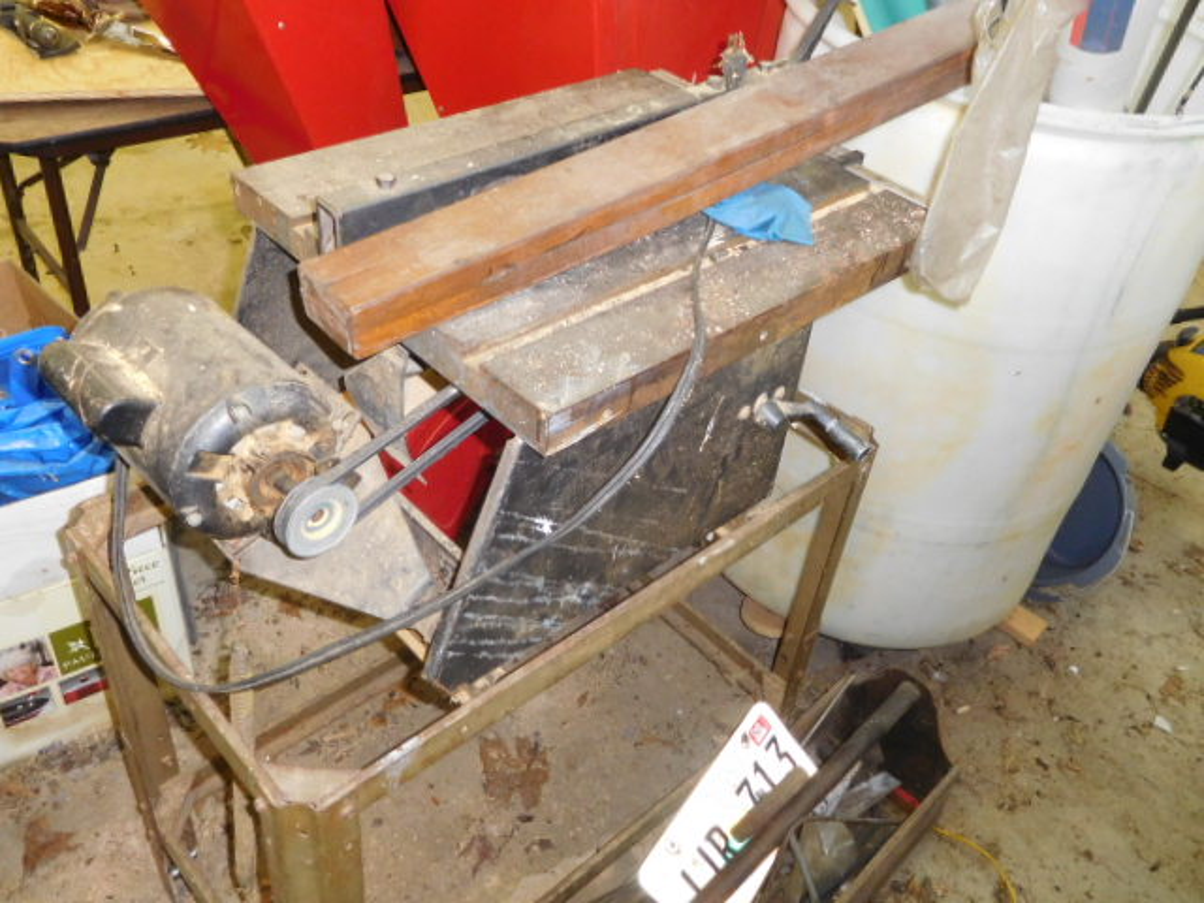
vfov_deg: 49.7
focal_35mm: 28
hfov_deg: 63.4
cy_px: 452
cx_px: 602
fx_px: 974
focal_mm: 5
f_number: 3.5
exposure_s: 1/30
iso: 400
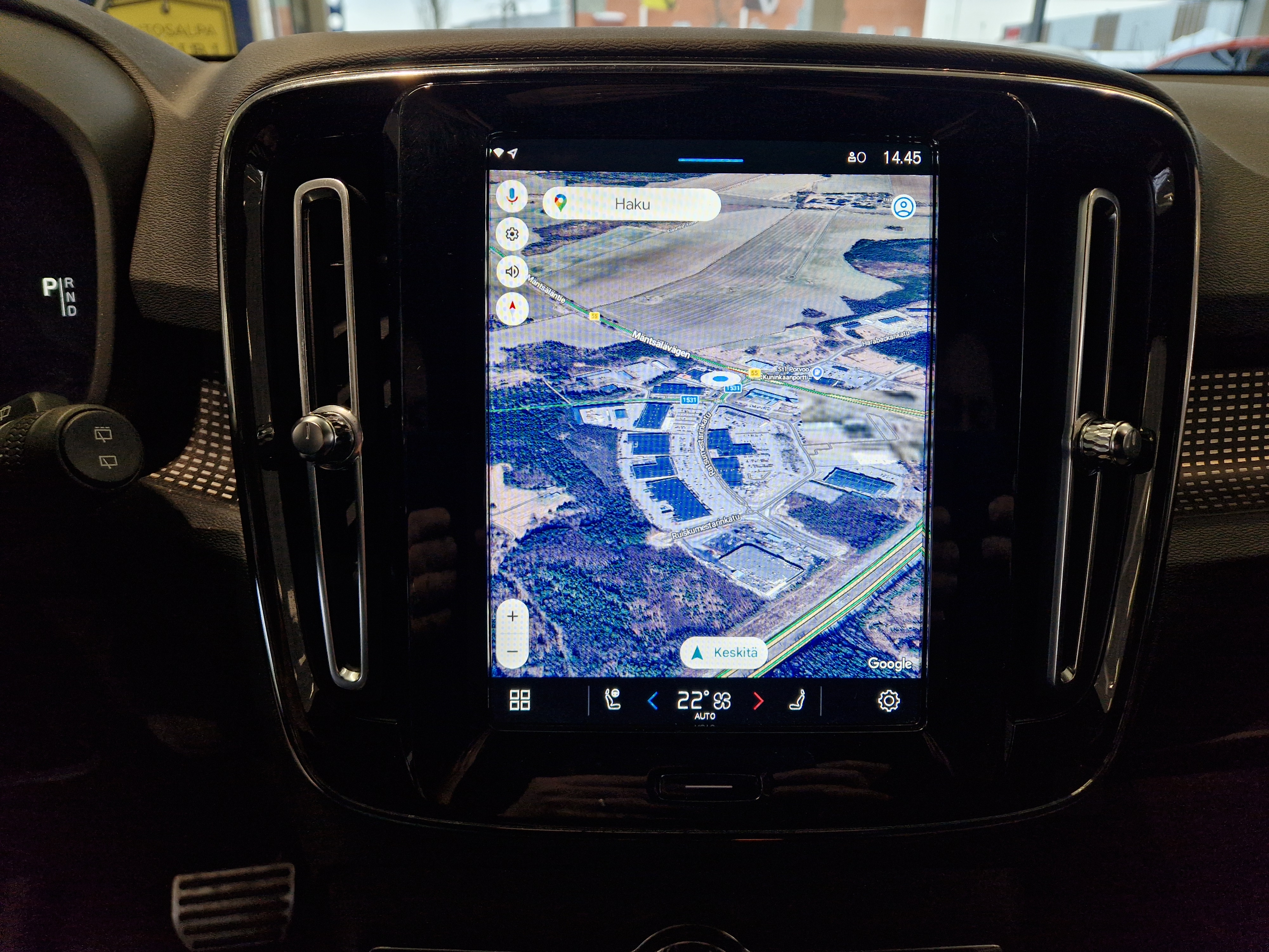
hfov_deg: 73.9
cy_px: 476
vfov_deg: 58.9
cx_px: 634
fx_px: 843
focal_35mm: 23
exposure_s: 1/180
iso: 64
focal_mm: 5.4
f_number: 1.8
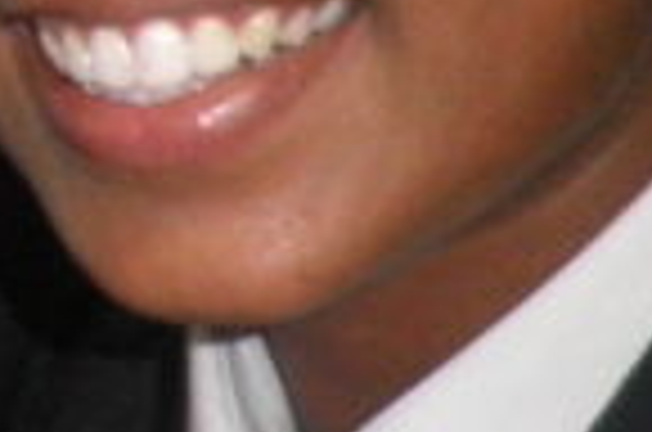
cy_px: -146
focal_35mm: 169
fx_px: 3054
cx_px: -944
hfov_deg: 10.4
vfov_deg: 8.0
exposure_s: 1/30
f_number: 3.3
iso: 200
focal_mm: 4.3
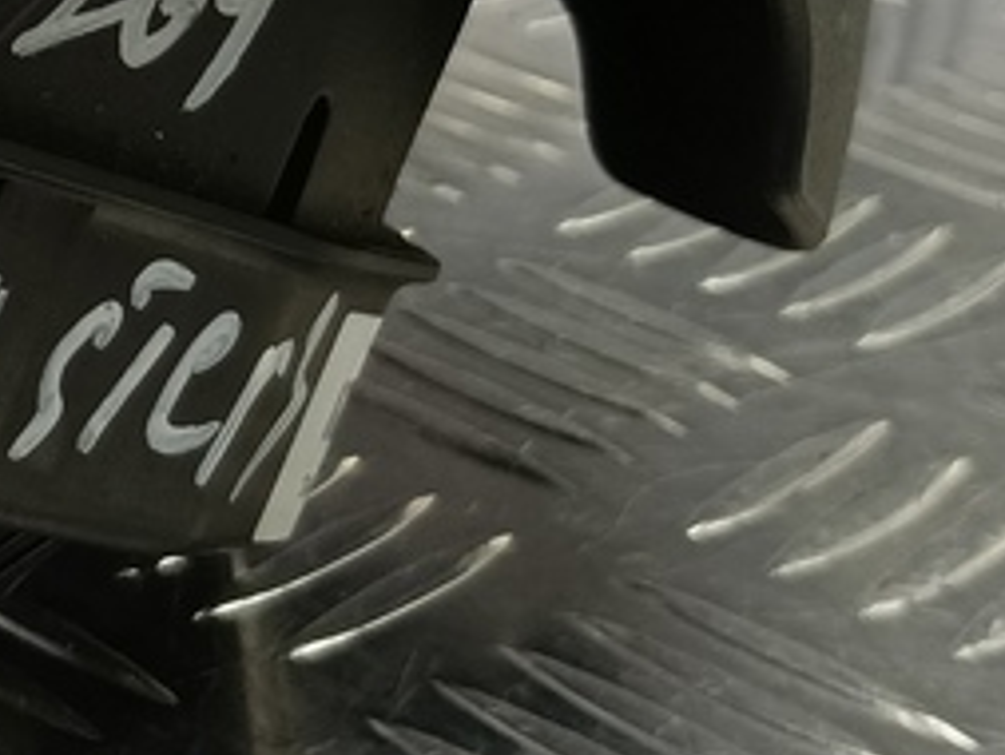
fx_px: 2701
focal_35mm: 93
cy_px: -203
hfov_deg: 19.4
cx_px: -314
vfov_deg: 15.2
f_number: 1.6
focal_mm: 4.11
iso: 143
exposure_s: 1/50
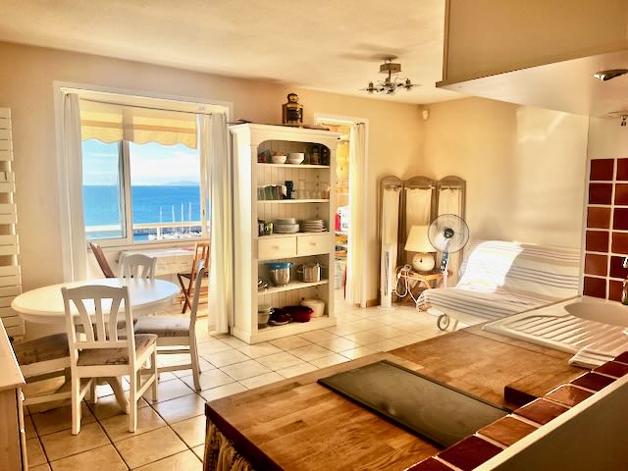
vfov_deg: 53.1
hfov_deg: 67.3
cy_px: 236
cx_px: 314
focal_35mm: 26
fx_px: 472
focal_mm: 5.1
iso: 50
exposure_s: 1/515
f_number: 1.6
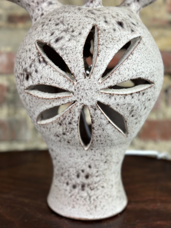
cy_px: 114
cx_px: 86
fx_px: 316
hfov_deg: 30.3
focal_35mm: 48
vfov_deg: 39.7
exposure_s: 1/100
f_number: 1.78
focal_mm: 6.86
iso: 100
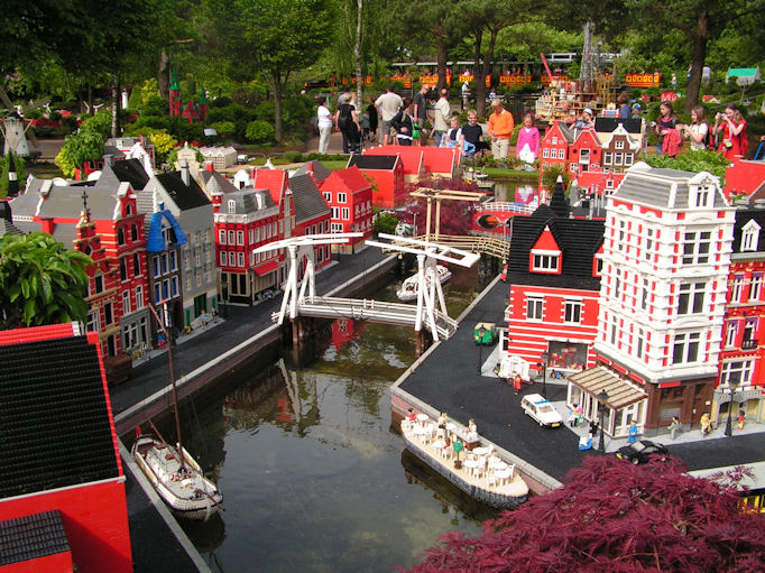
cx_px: 382
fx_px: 839
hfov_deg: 49.0
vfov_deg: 37.7
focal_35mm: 38
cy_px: 286
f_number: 5.6
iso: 50
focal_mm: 6.3
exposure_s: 1/200
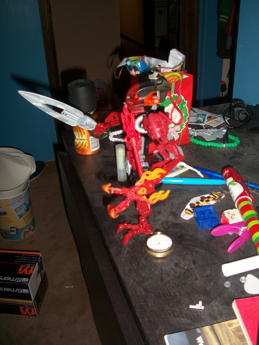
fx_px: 349
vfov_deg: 52.6
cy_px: 172
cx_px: 130
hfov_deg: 40.7
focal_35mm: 35
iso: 80
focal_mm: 6.3
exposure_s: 1/60
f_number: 3.1
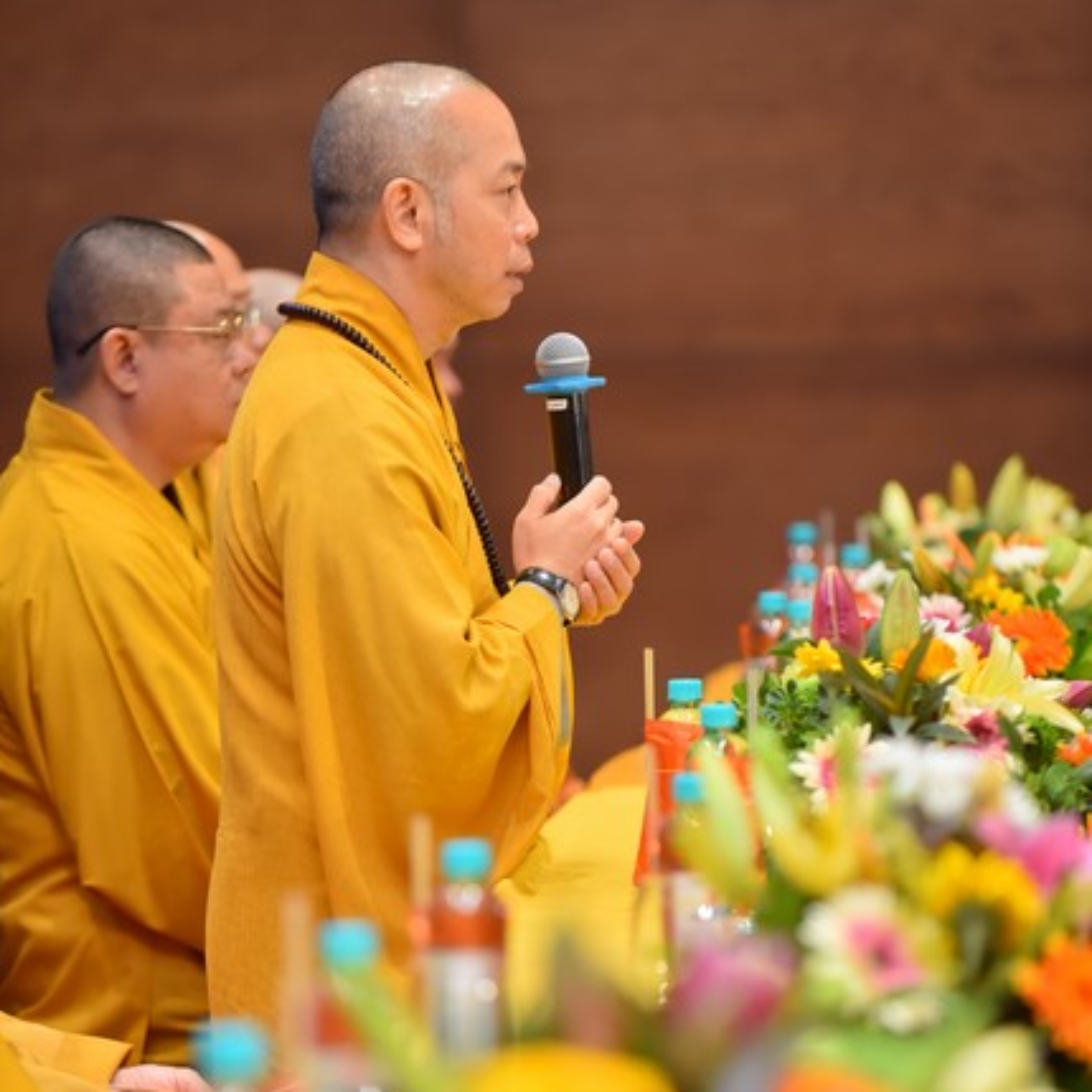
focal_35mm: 199
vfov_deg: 8.8
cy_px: 653
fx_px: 7102
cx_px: 545
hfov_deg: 8.8
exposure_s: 1/160
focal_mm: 155
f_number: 2.8
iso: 800
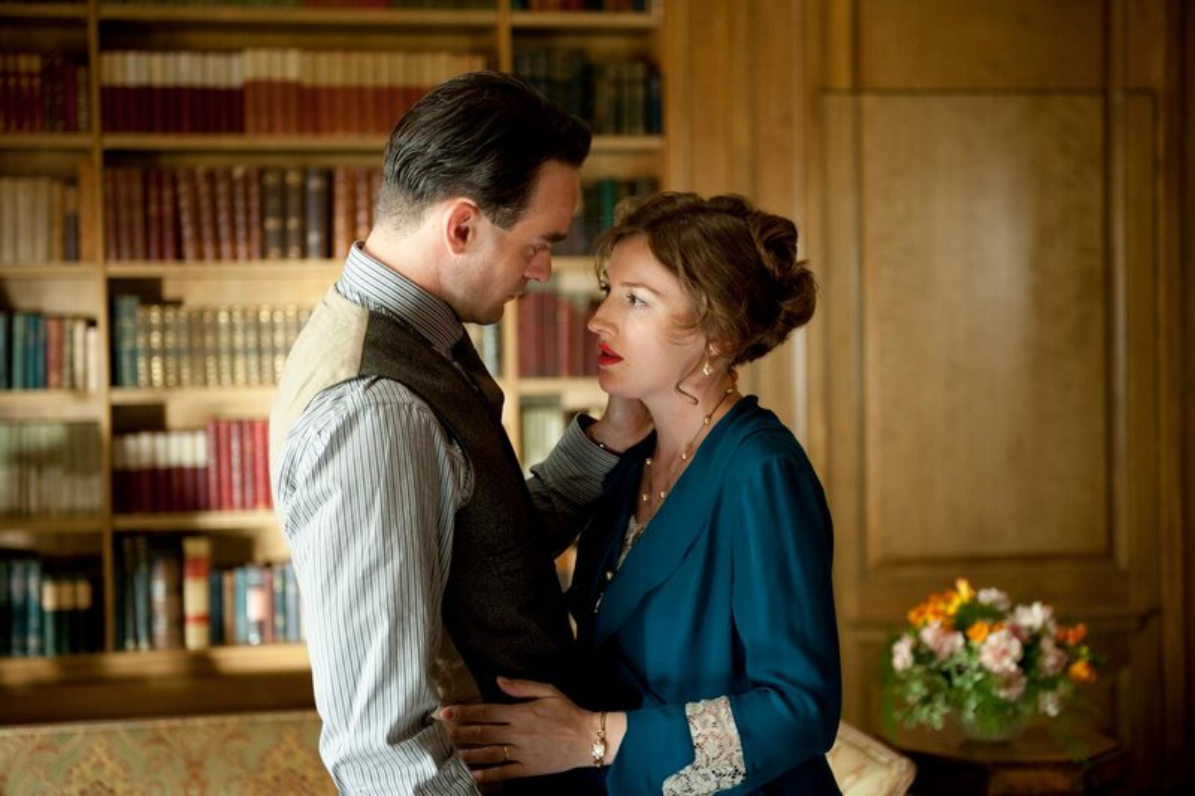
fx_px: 2057
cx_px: 598
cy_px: 398
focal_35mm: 62
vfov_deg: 21.9
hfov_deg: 32.4
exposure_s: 1/160
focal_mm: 62
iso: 800
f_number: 2.8
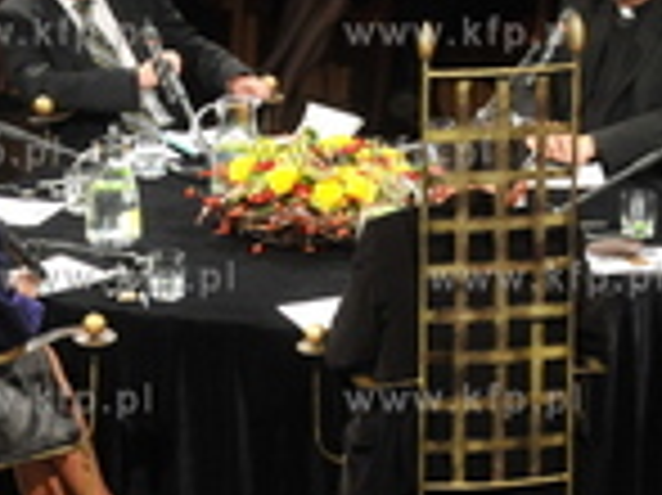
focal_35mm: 256
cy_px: 338
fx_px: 4892
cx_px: 275
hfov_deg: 7.7
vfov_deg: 5.8
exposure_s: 1/160
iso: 2500
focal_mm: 98
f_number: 5.6
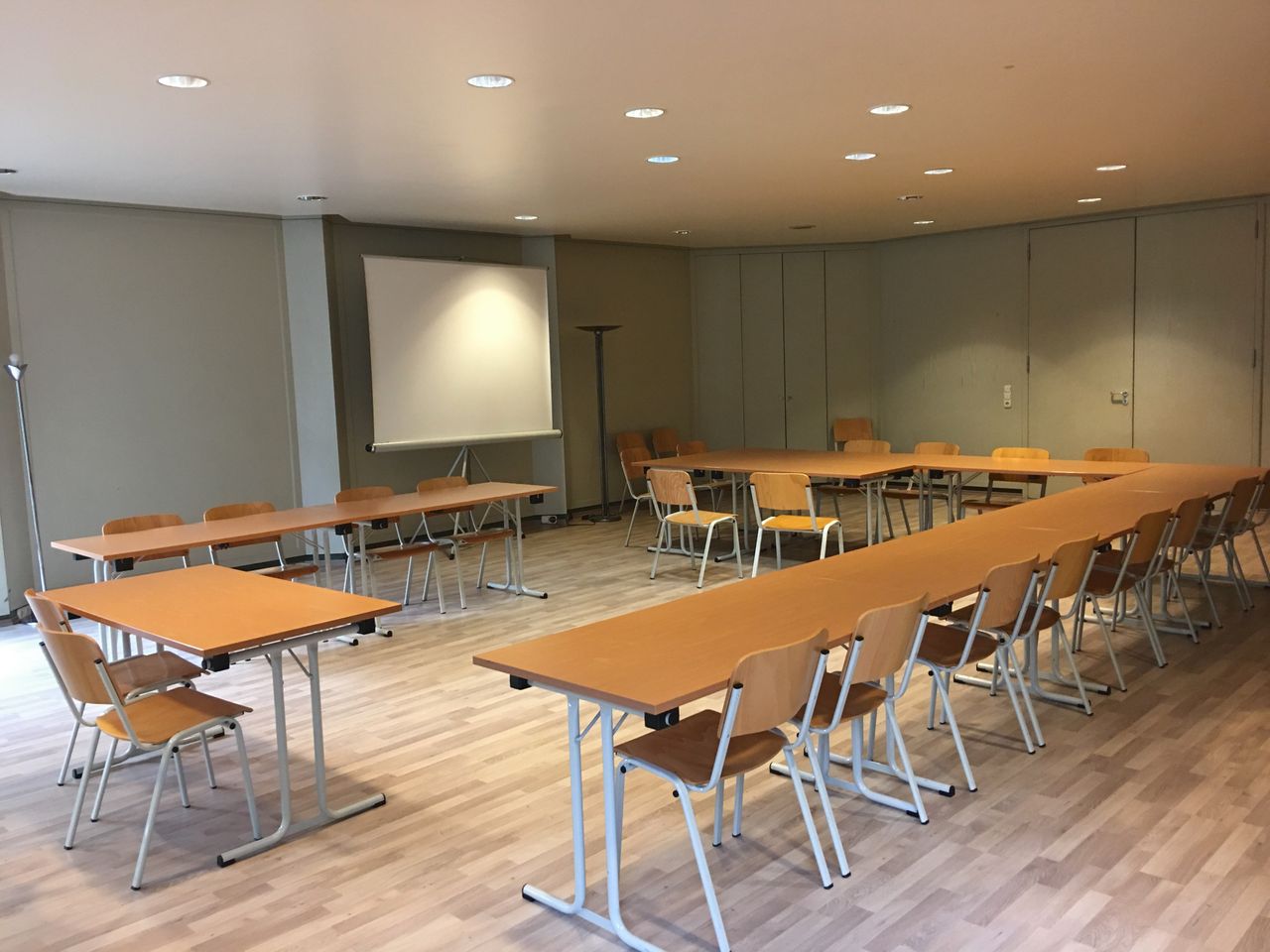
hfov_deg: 61.7
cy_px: 476
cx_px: 635
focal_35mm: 29
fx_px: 1064
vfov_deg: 48.2
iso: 80
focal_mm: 4.15
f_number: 2.2
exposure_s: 1/17
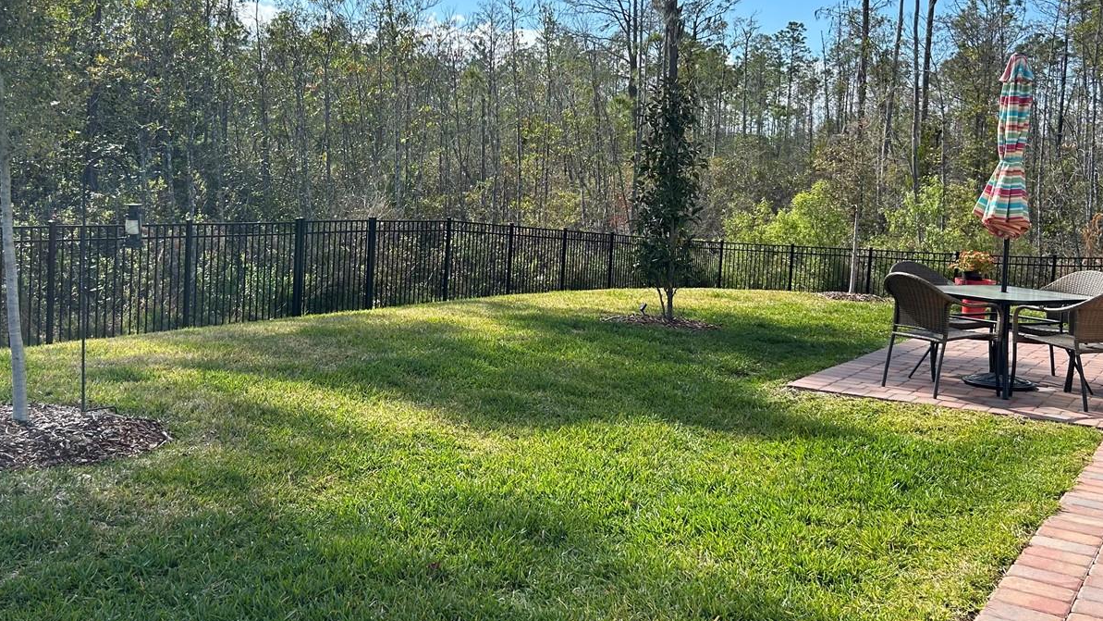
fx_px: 1111
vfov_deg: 31.1
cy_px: 242
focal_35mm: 38
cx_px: 471
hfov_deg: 52.6
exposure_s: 1/2632
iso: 50
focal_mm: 5.7
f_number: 1.5
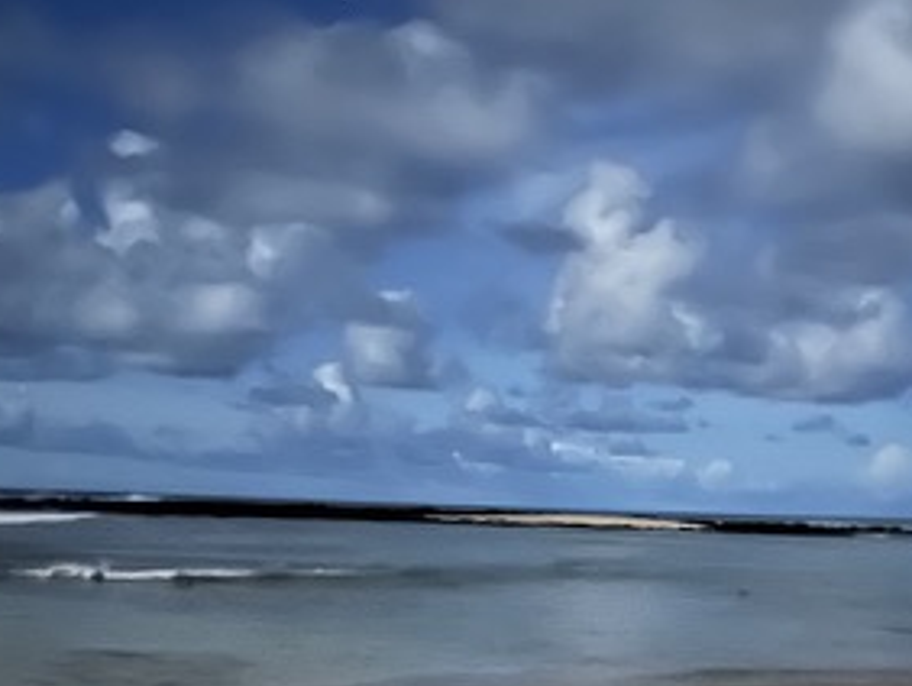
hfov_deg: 32.3
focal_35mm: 59
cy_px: 689
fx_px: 1556
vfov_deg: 23.8
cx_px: 624
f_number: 1.5
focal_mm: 5.7
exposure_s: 1/2
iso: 3200
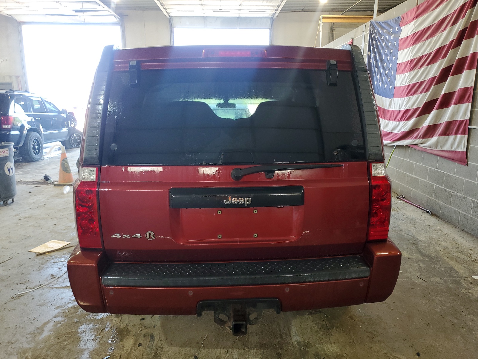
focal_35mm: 26
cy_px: 180
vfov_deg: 53.1
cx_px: 239
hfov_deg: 67.3
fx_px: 359
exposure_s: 1/60.2
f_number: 1.5
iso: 83
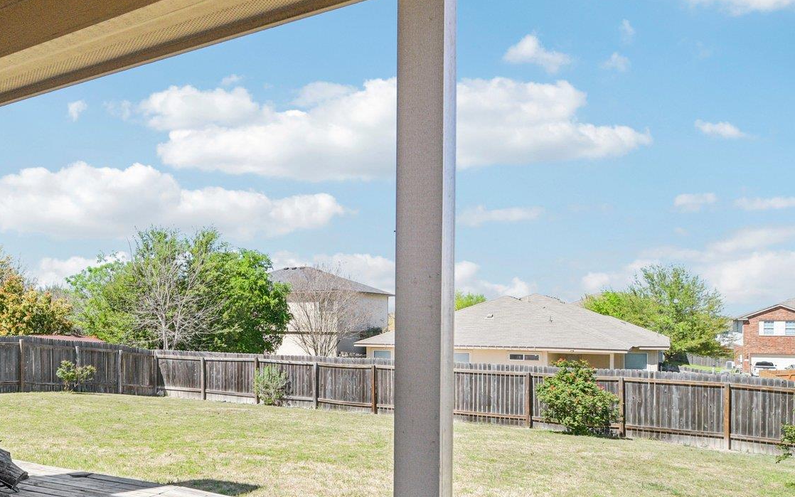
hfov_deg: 64.9
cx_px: 272
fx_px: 607
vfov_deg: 44.3
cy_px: 300
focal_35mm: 28
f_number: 8
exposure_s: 1/500
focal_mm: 10
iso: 400
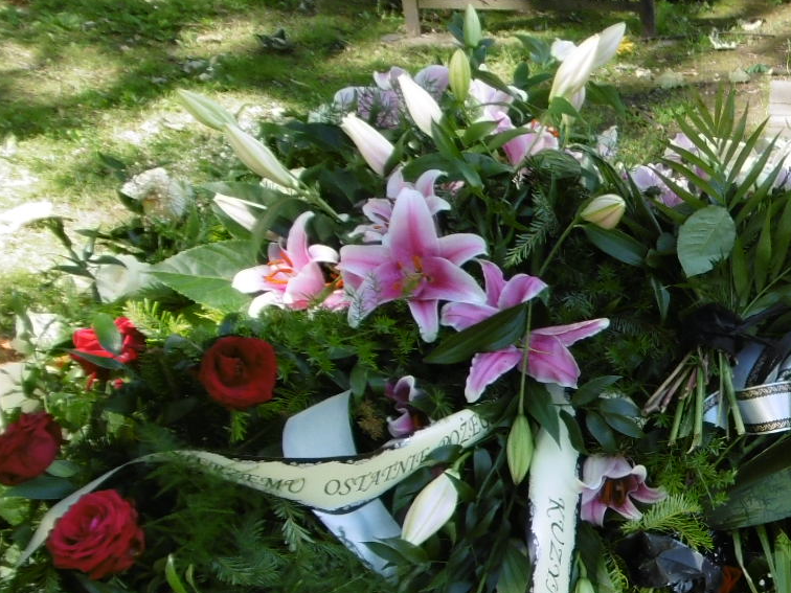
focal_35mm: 65
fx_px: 1485
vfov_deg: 22.4
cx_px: 883
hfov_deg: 27.2
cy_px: 440
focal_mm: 4.3
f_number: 3.1
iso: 100
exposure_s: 1/125
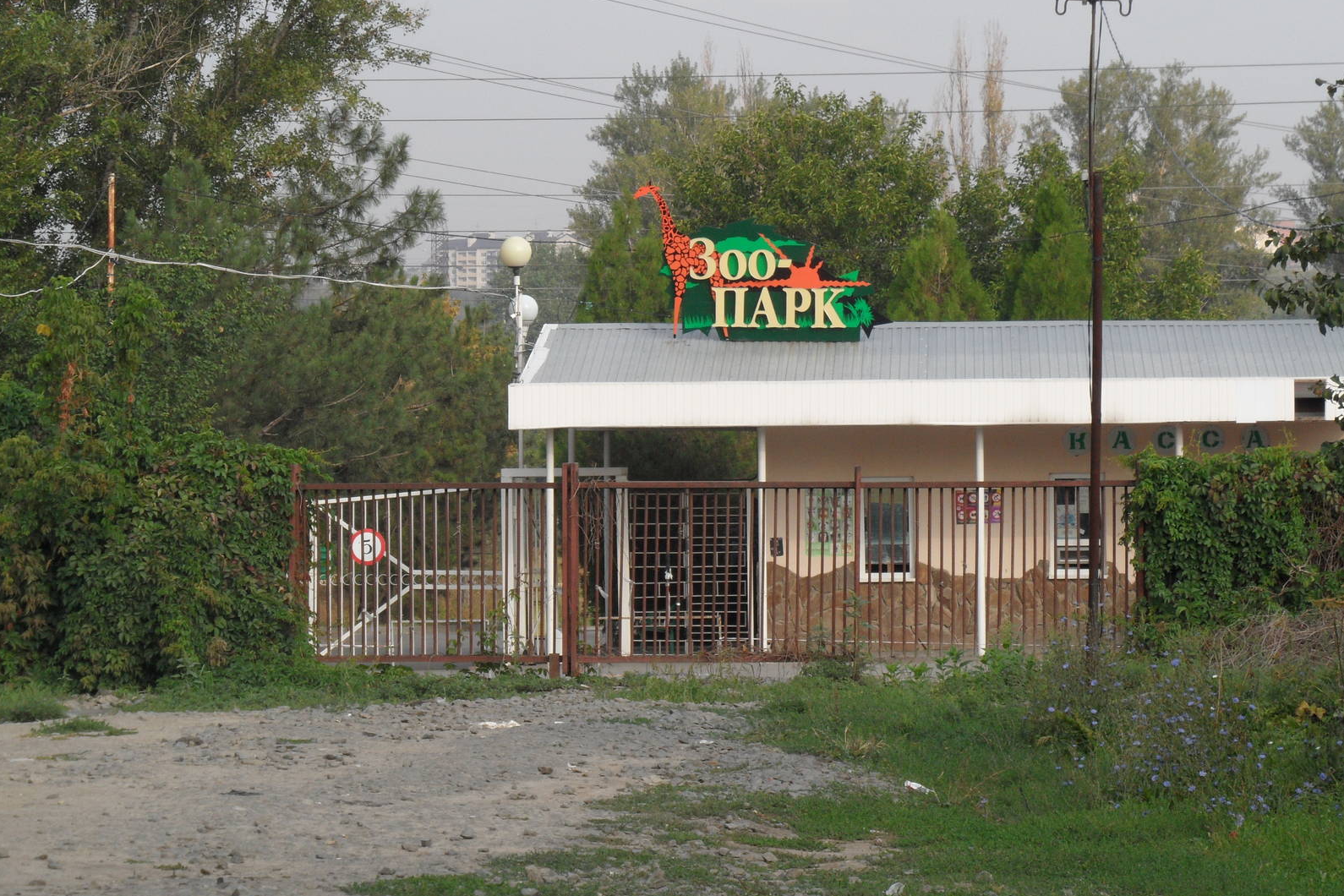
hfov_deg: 13.1
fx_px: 5861
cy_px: 449
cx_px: 673
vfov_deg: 8.7
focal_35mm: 157
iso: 80
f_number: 6.2
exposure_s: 1/180
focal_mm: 24.6
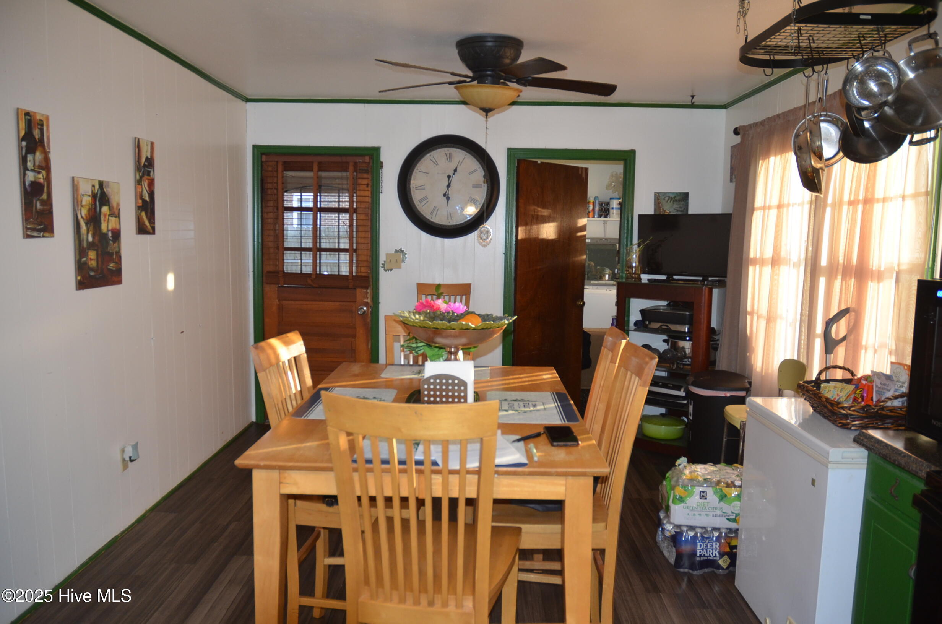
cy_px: 312
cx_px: 471
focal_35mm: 27
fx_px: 705
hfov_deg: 67.5
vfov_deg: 47.7
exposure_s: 1/60
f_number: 3.5
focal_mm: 18
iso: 500
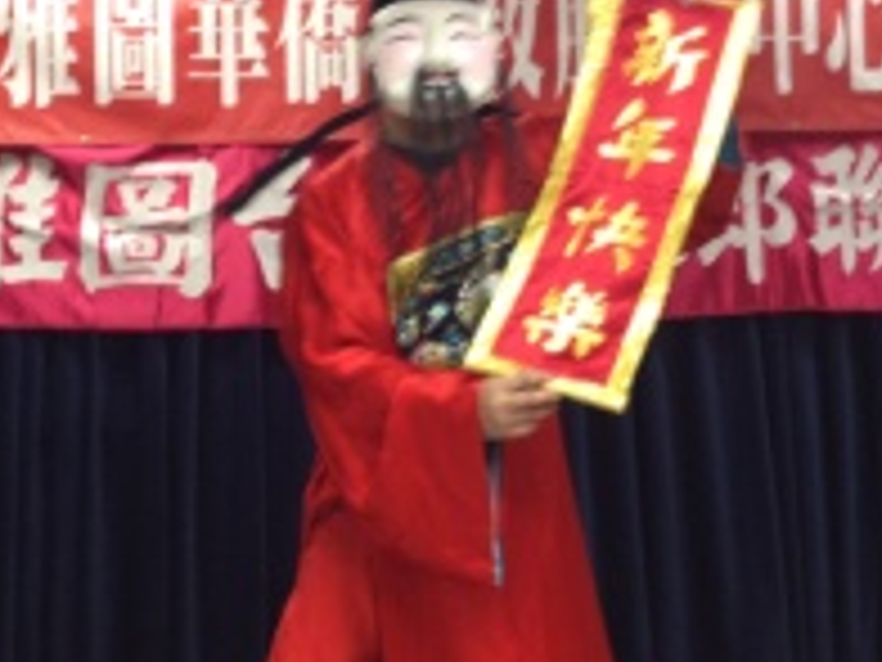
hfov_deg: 24.4
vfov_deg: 18.3
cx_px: 441
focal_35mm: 80
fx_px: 2038
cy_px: 162
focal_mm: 4.28
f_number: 2.4
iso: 80
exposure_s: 1/20
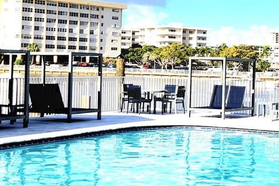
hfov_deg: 24.3
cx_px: 275
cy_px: 50
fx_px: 620
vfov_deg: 17.0
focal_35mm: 80
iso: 20
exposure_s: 1/3333
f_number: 1.8
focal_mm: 5.4
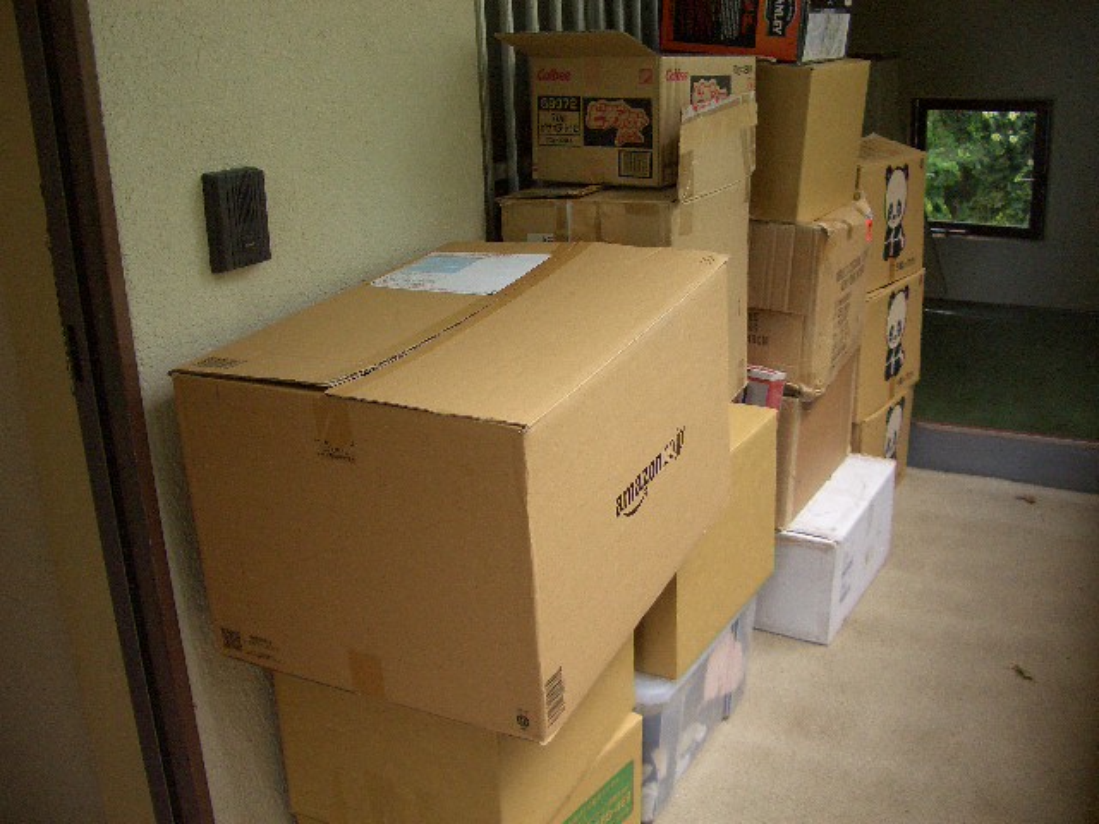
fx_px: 1111
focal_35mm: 35
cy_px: 412
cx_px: 550
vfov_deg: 40.7
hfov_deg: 52.6
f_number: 2.6
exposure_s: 1/100
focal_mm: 5.8
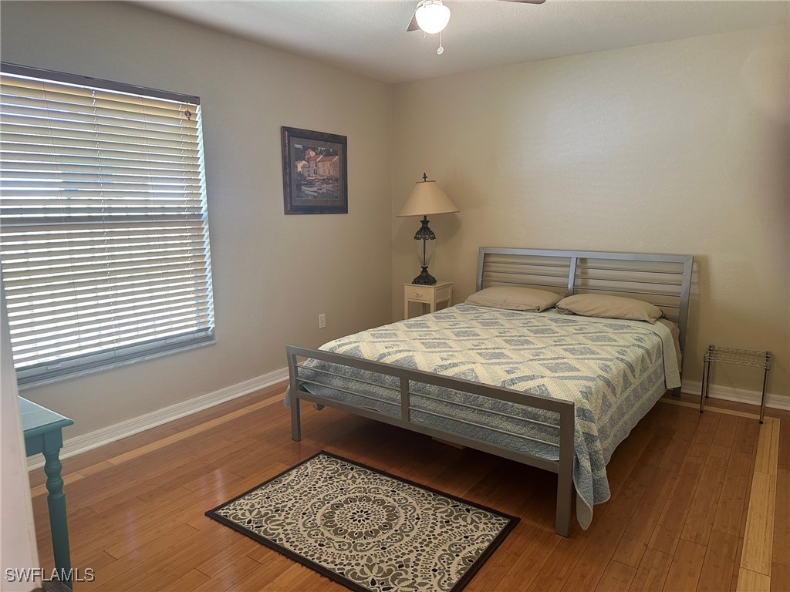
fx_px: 548
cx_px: 395
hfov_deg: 71.6
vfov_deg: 56.8
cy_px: 296
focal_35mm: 24
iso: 160
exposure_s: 1/60
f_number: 1.78
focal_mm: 6.86
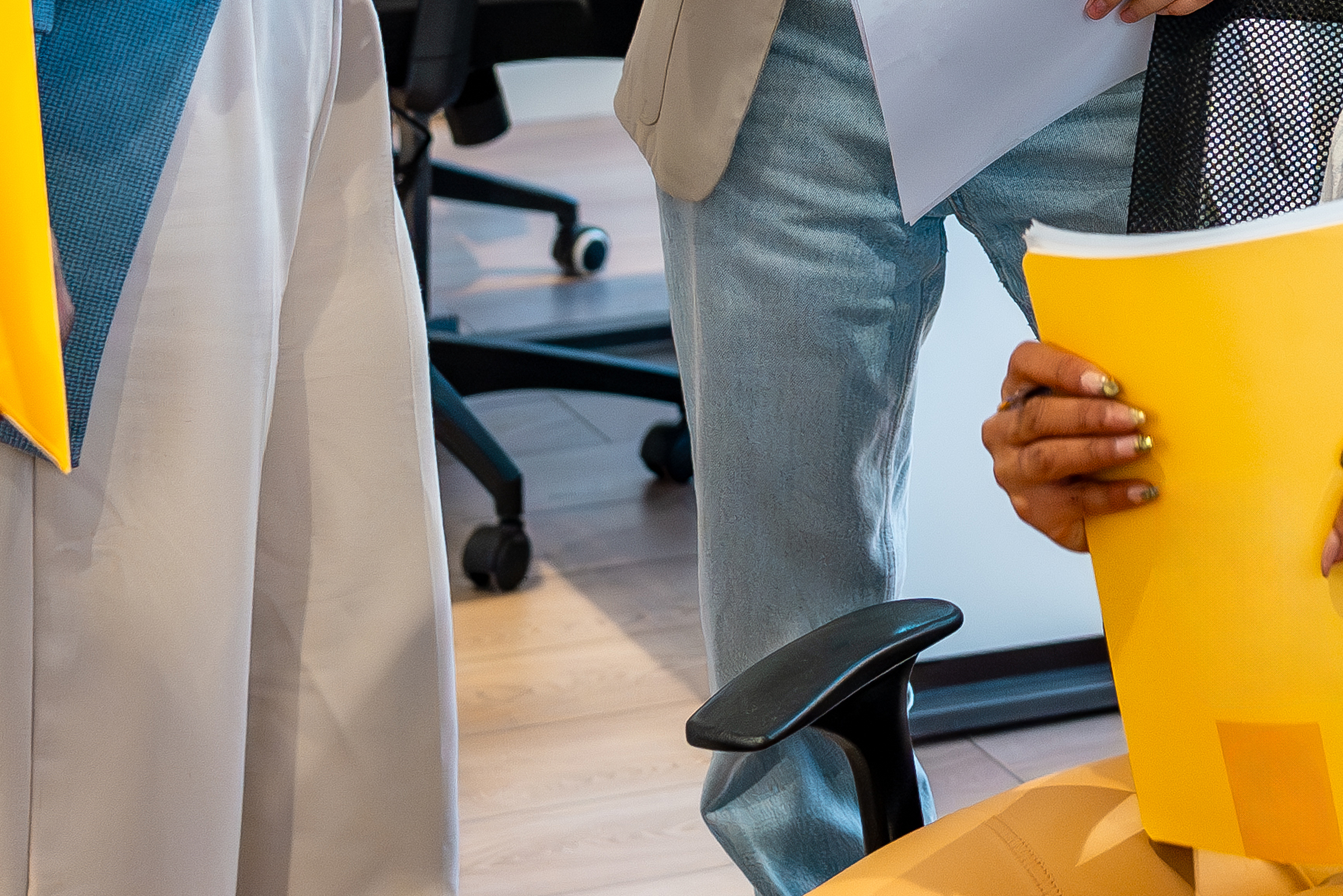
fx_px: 5298
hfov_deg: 14.1
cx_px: 1555
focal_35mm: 142
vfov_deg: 9.5
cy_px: -282
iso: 800
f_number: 2.8
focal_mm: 35
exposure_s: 1/160
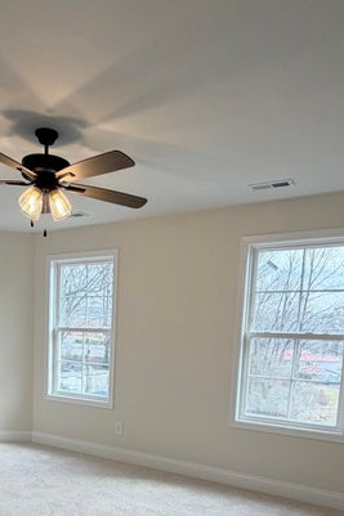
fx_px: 445
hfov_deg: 42.0
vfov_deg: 57.1
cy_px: 390
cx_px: 128
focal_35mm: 31
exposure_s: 1/133
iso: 40
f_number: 2.2
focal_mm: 2.22
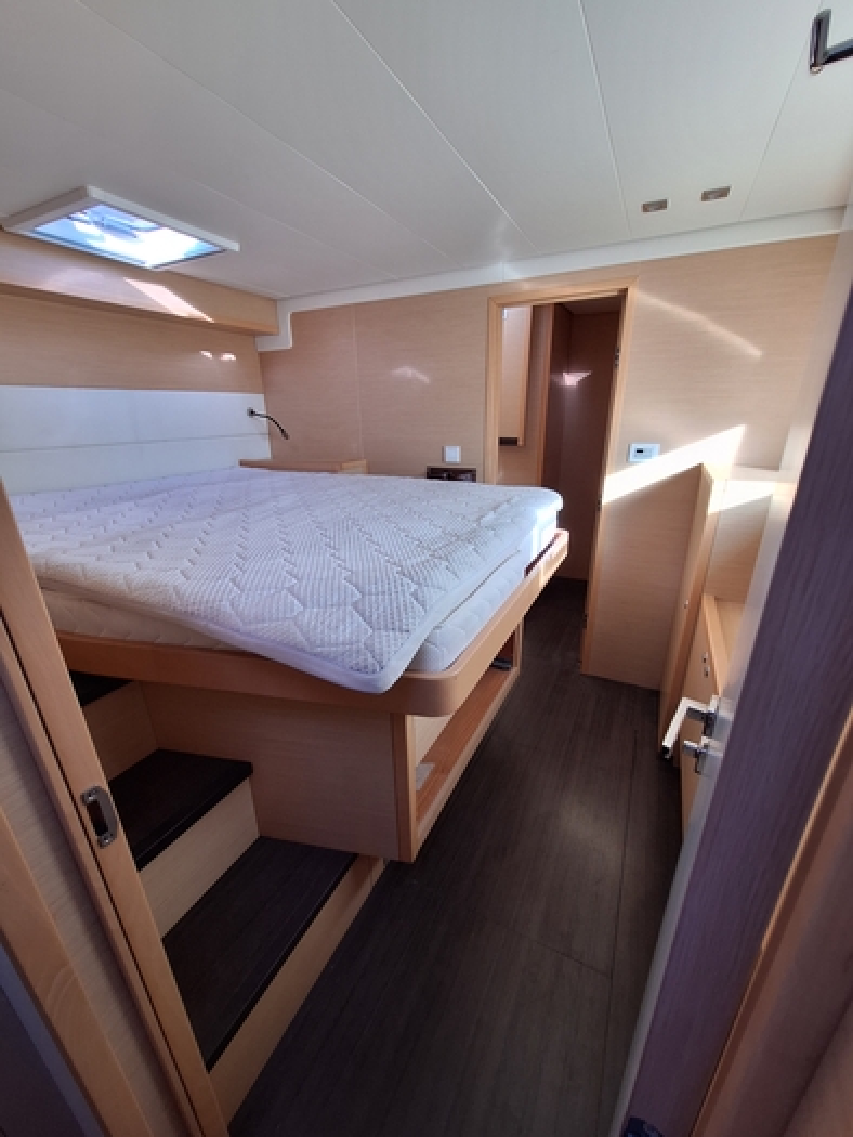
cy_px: 568
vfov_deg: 106.2
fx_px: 427
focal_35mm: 13
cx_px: 426
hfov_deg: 89.9
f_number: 2.2
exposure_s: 1/50
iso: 64
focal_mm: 1.74
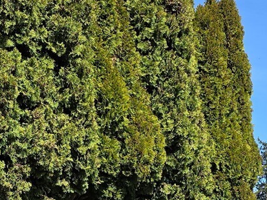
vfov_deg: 15.2
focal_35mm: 89
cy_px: 314
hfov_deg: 22.0
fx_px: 687
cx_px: 142
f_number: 1.7
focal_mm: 6.3
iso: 12
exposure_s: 1/492
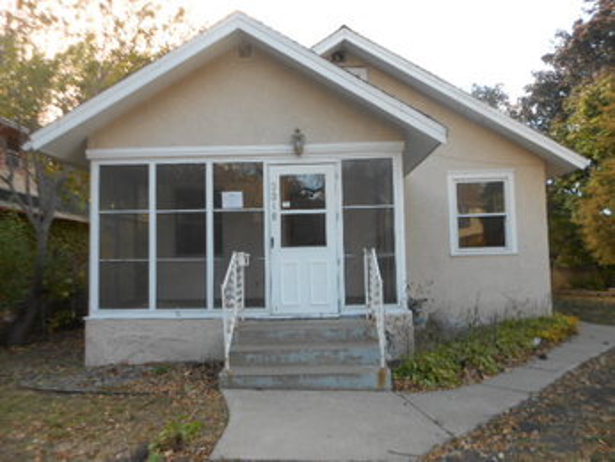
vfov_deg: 53.1
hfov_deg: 67.3
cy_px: 231
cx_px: 308
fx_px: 462
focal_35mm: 26
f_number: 3.2
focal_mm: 4.6
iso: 80
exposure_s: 1/100
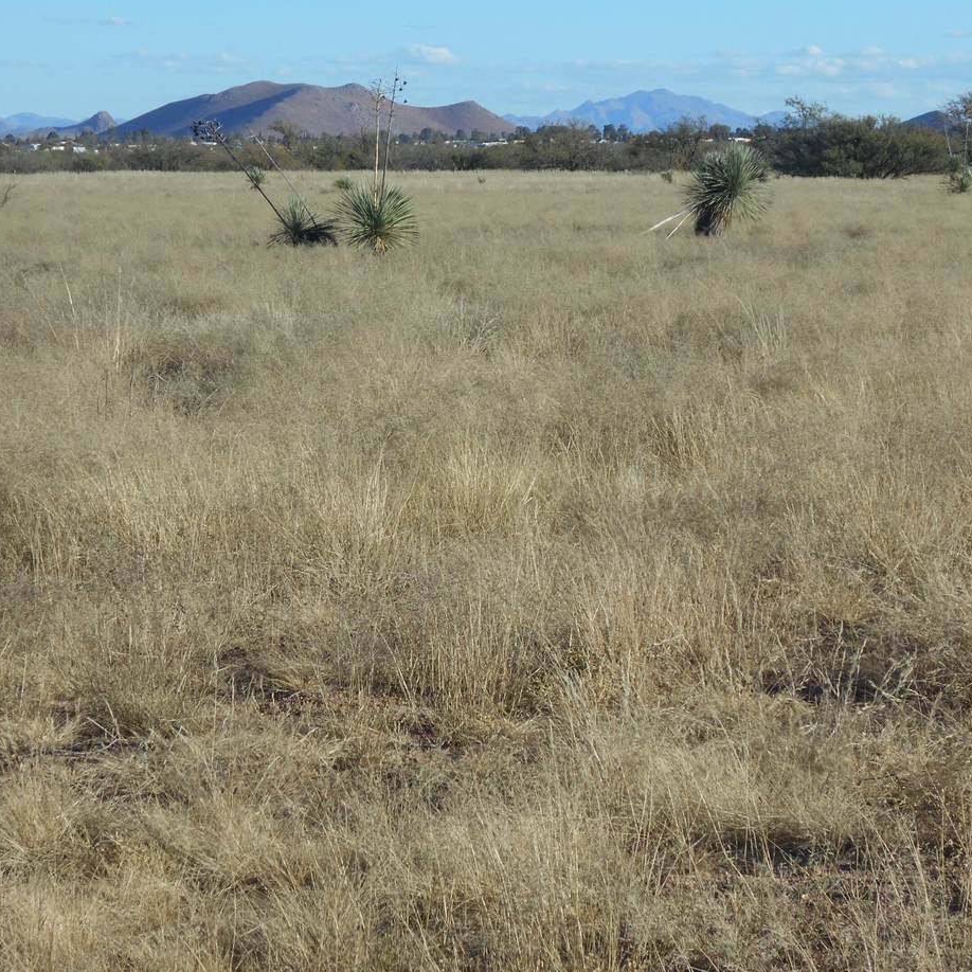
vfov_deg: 16.4
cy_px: 500
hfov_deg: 16.4
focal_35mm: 106
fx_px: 3367
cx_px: 402
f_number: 6.3
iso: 80
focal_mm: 15.4
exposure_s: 1/400
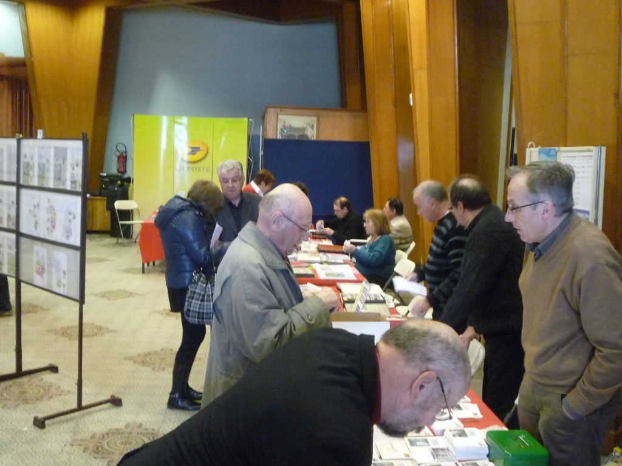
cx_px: 311
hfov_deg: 47.9
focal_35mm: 39
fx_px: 701
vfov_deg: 36.8
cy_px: 233
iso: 400
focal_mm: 4.9
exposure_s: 1/13
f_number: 2.9
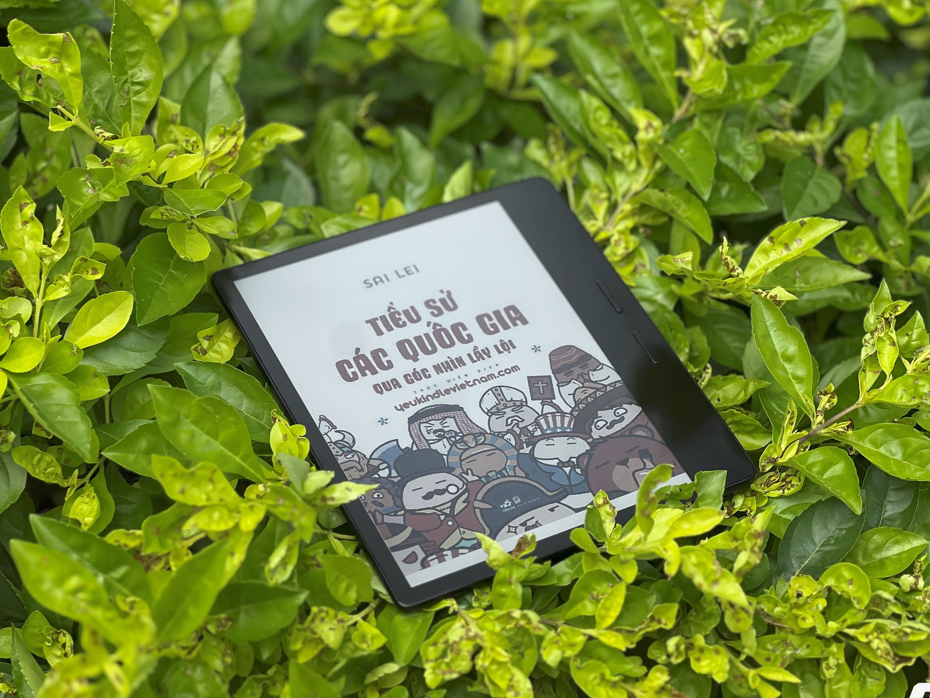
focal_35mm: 82
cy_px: 368
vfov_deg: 18.0
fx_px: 2203
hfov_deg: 23.8
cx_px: 478
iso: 32
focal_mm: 9
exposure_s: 1/334
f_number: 2.8
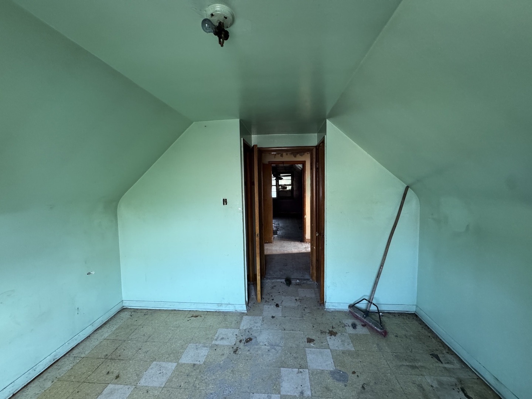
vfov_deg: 85.7
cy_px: 200
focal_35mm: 14
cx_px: 266
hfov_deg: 102.1
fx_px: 215
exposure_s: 1/84
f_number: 2.2
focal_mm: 2.22
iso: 320
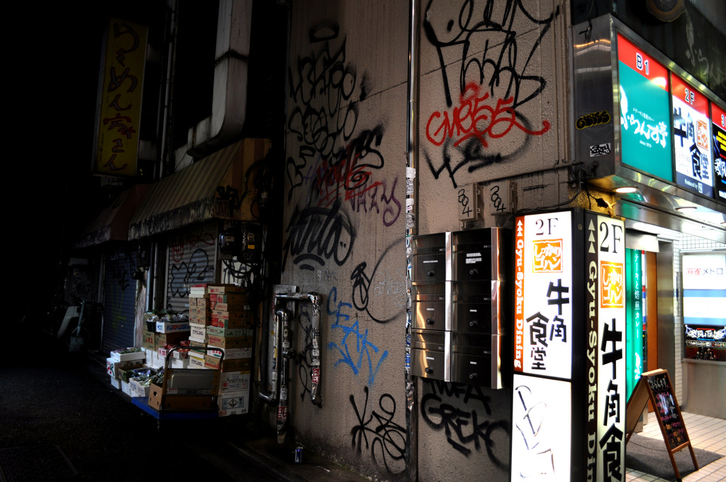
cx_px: 363
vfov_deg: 47.8
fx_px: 544
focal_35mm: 27
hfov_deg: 67.4
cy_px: 241
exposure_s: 1/25
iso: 200
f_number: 3.5
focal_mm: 18
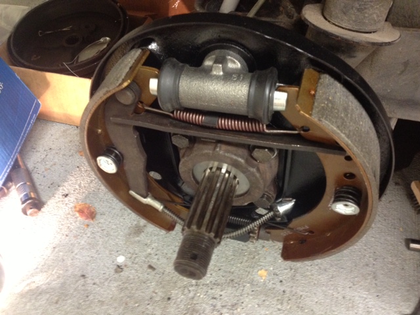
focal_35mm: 35
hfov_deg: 52.6
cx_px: 210
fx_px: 425
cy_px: 158
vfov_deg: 40.7
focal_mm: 4.28
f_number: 2.4
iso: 320
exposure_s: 1/20
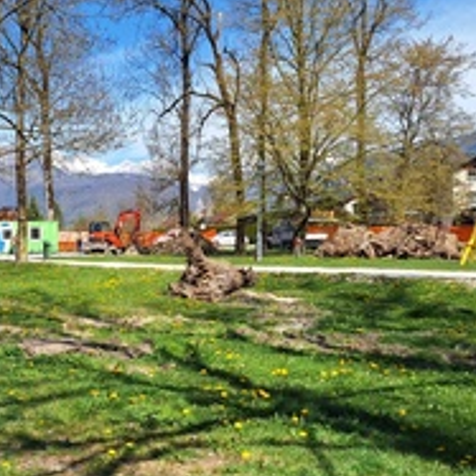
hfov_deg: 33.5
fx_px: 762
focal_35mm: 49
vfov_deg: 34.7
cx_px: 81
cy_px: 229
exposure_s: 1/2252
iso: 40
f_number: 1.8
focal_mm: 5.54
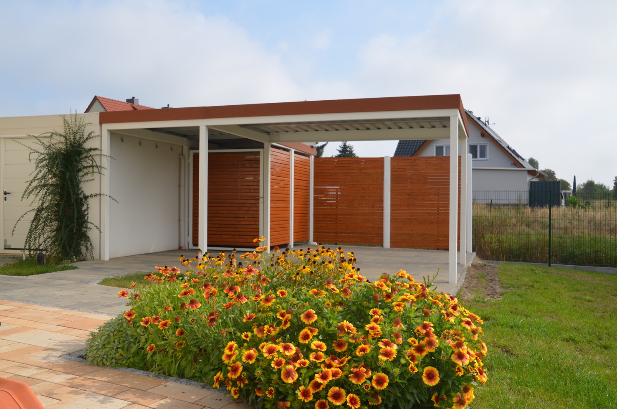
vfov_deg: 38.2
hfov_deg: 55.2
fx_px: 590
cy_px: 204
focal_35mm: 34
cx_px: 308
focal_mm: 23
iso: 100
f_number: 10
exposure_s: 1/200
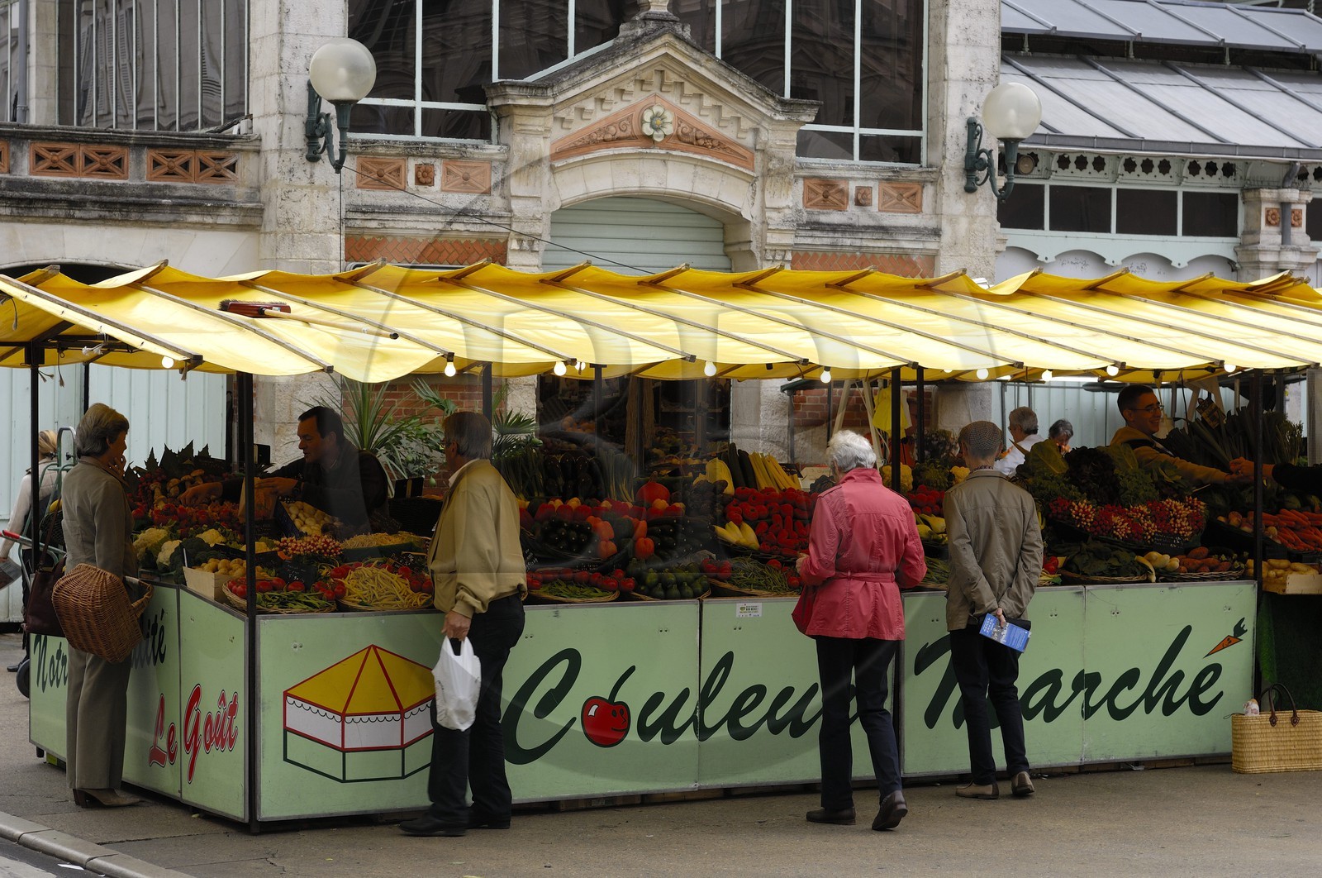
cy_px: 439
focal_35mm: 84
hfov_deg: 24.2
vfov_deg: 16.2
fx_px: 3080
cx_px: 661
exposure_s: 1/100
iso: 100
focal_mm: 56
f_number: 5.6
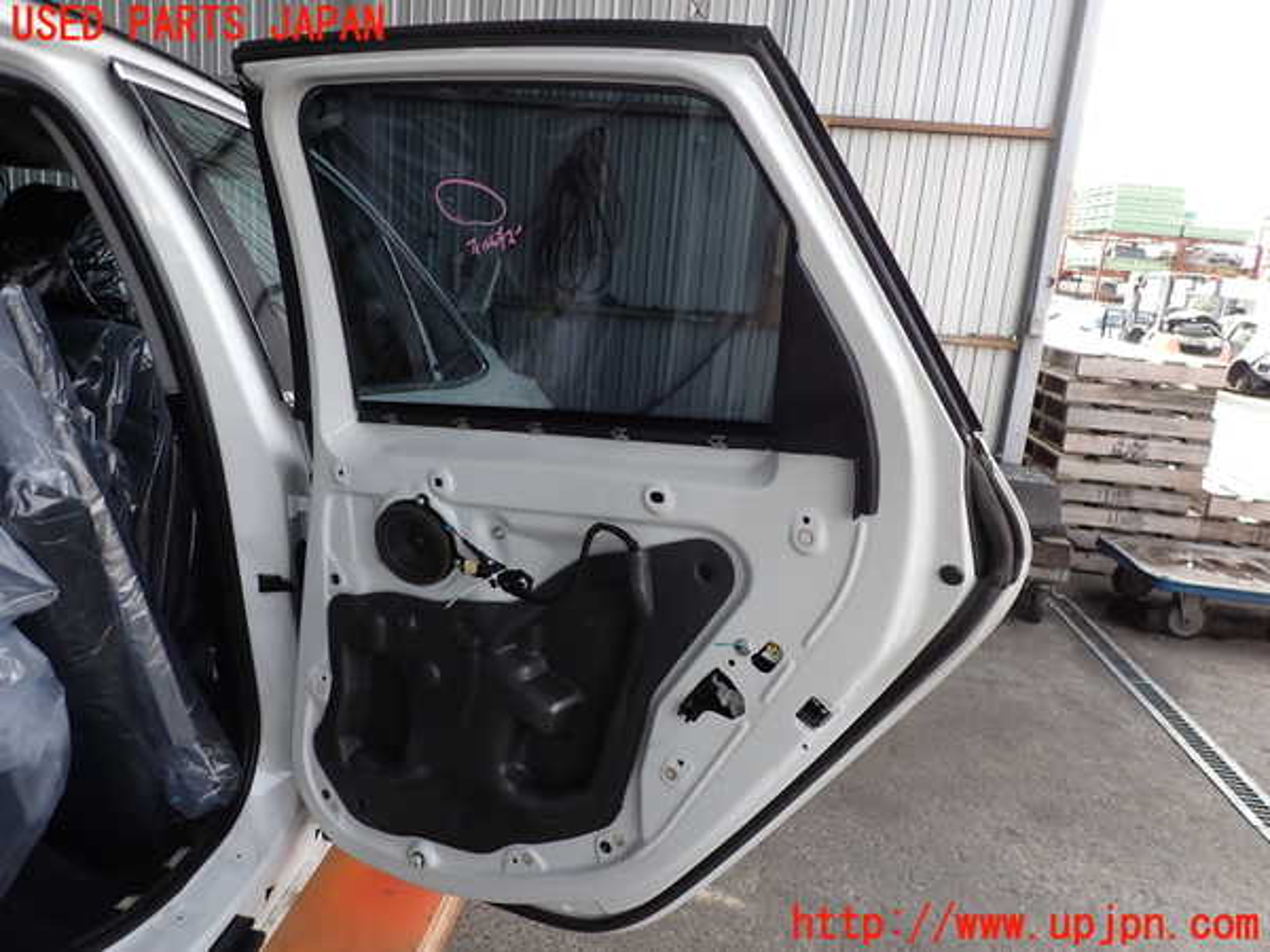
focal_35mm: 25
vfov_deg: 54.9
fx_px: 917
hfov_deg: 69.4
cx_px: 635
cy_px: 476
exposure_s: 1/160
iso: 100
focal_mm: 4.5
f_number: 2.8
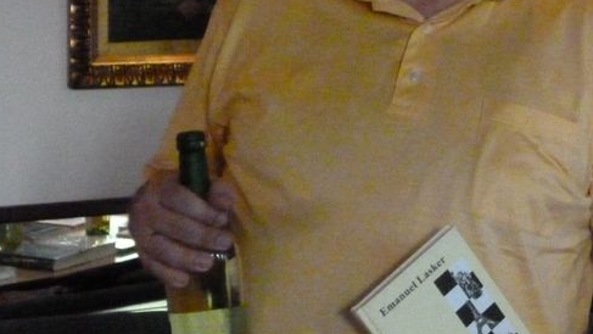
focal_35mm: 110
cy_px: -72
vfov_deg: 10.8
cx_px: 418
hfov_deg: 19.4
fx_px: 1730
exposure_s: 1/30
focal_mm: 8.6
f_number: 4
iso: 1600
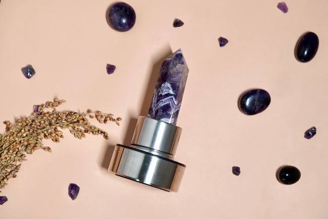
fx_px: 820
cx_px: 164
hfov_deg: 22.6
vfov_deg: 15.2
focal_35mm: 90
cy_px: 110
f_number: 5.6
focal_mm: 90
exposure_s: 1/13
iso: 500
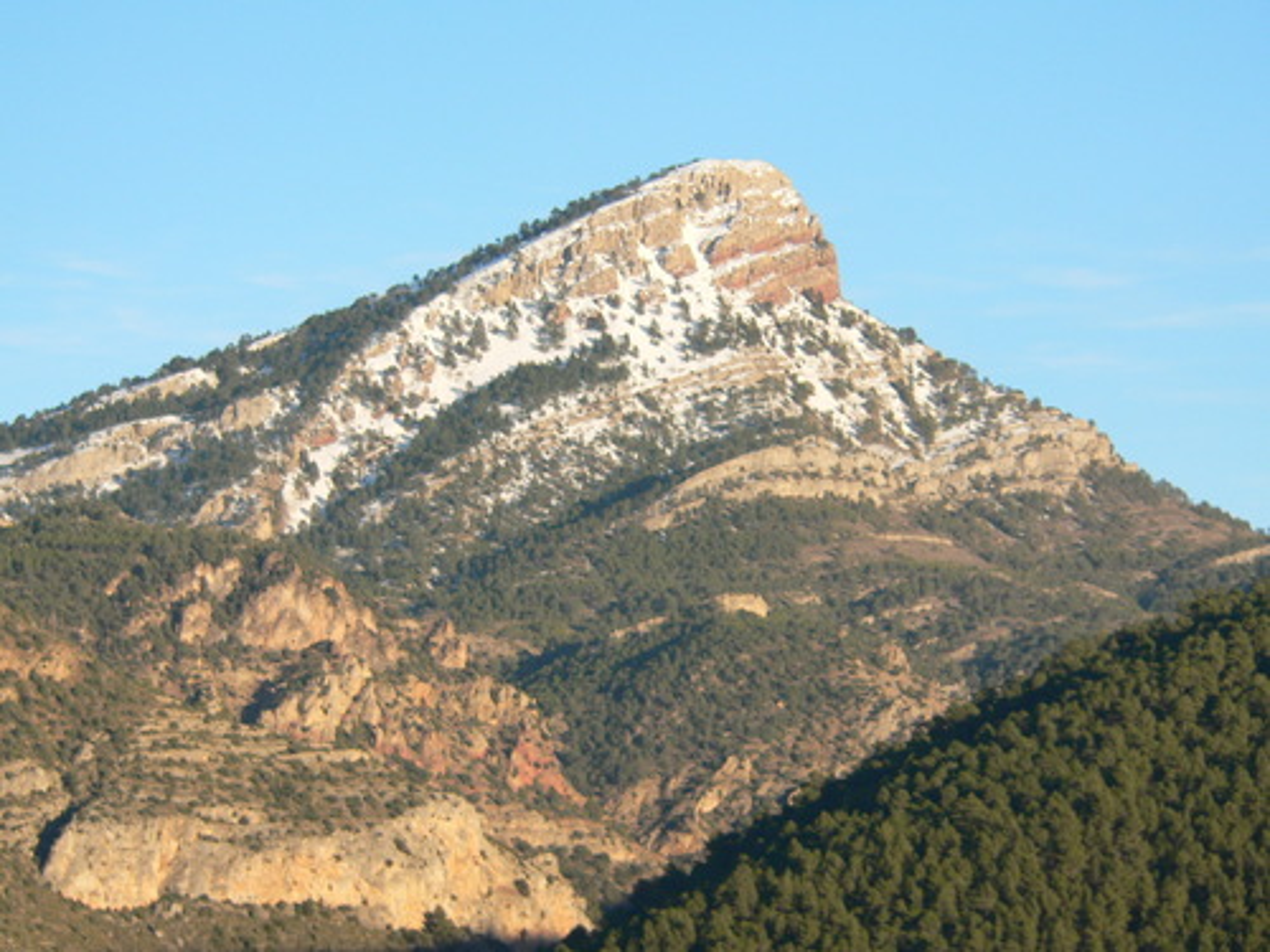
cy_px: 476
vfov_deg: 6.9
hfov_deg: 9.2
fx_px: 7851
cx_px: 635
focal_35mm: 214
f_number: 4
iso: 100
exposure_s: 1/500
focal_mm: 35.5
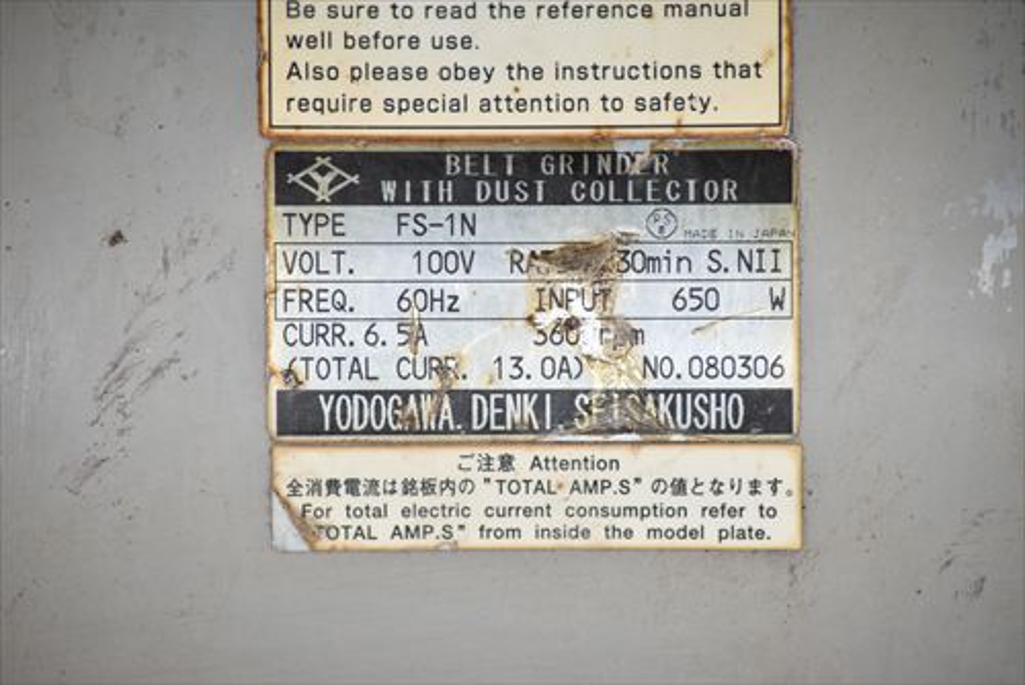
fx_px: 7692
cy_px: 342
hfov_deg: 7.6
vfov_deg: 5.1
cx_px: 512
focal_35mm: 270
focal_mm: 180
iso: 1250
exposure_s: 1/500
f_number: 6.3
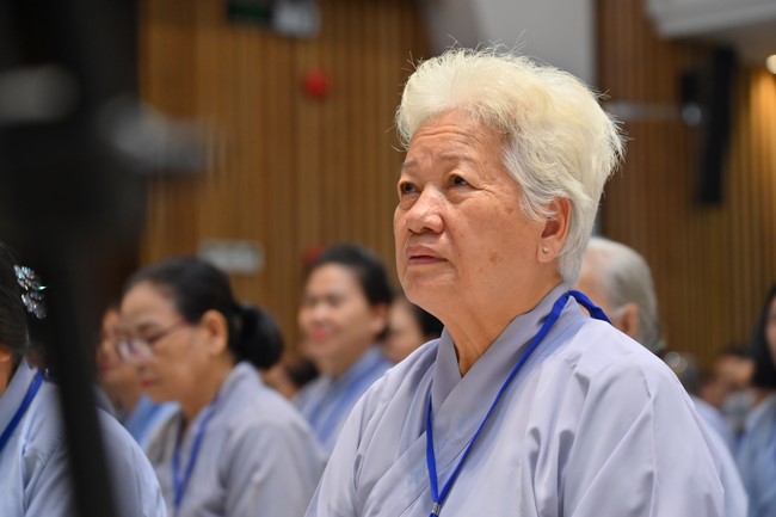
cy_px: 258
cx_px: 388
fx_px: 2586
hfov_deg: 17.1
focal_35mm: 120
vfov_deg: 11.4
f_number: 5
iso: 1250
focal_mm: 120
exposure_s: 1/200
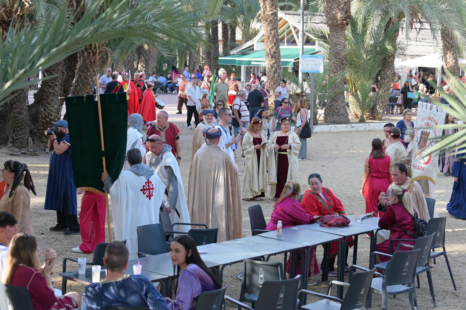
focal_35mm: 70
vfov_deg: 19.4
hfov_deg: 28.9
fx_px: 906
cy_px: 155
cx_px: 233
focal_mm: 70
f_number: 4.5
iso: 400
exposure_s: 1/320
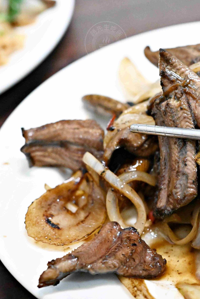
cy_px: 150
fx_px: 941
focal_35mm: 113
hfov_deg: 12.0
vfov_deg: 18.1
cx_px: 196
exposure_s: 1/200
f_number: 4
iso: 8000
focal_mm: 50
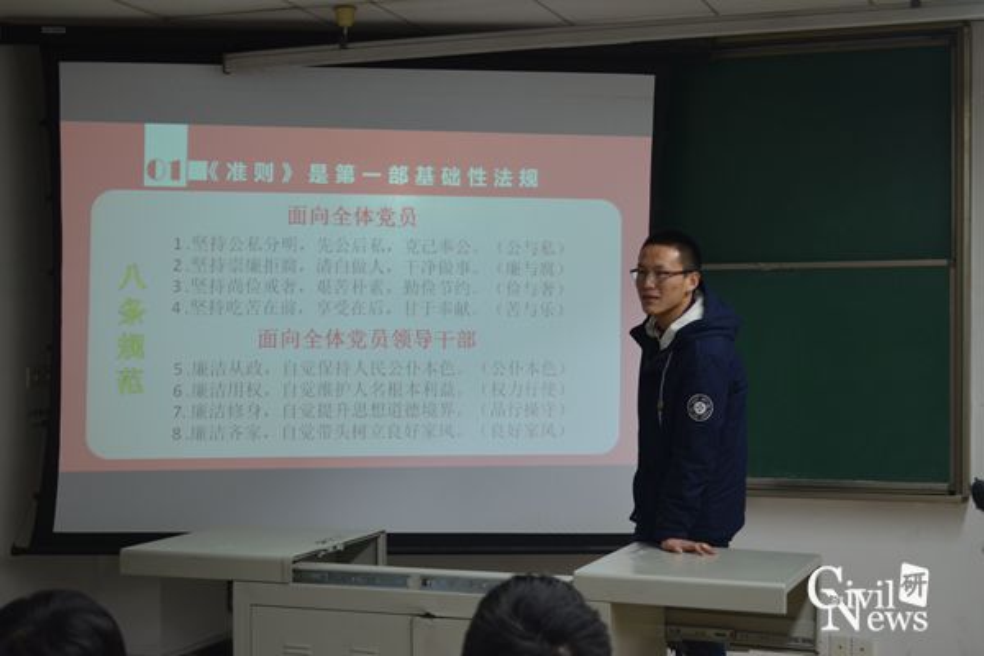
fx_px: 1558
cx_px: 492
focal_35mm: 57
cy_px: 328
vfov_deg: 23.8
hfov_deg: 35.1
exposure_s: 1/50
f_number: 5
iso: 800
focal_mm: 38
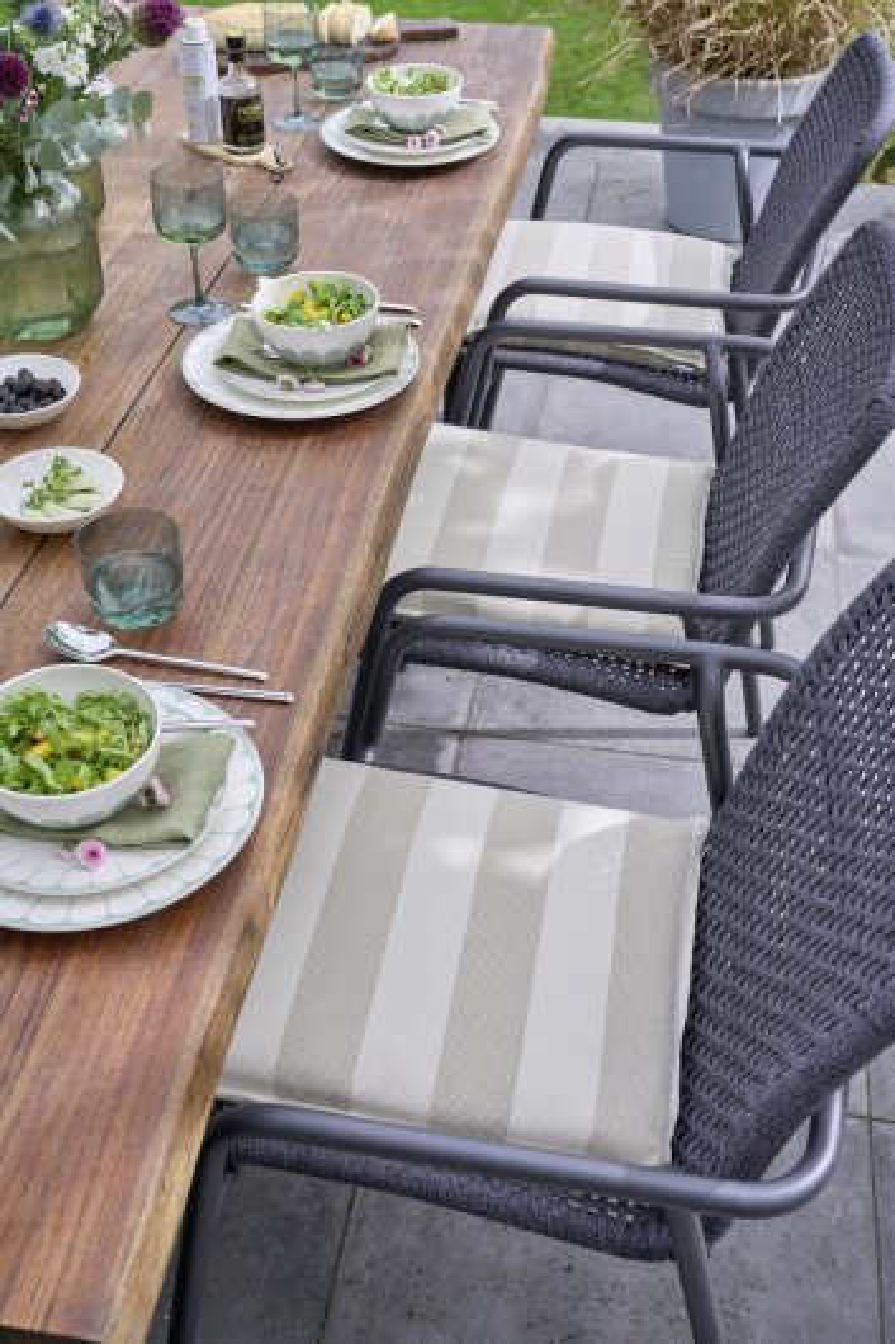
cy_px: 672
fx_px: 1381
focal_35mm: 37
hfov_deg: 35.9
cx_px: 448
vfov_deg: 51.9
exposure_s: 1/200
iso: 160
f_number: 7.1
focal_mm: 37
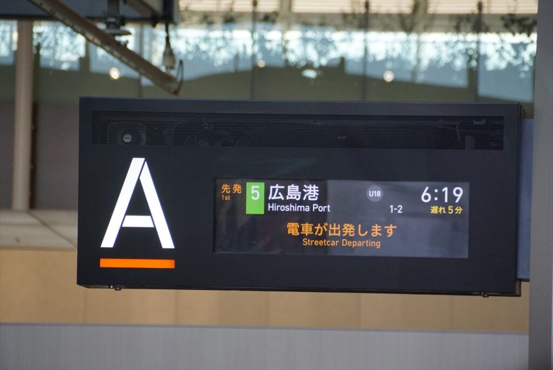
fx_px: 4611
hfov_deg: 6.9
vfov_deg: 4.6
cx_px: 276
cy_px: 185
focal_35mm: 300
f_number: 6.3
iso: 1250
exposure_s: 1/320
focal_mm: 200
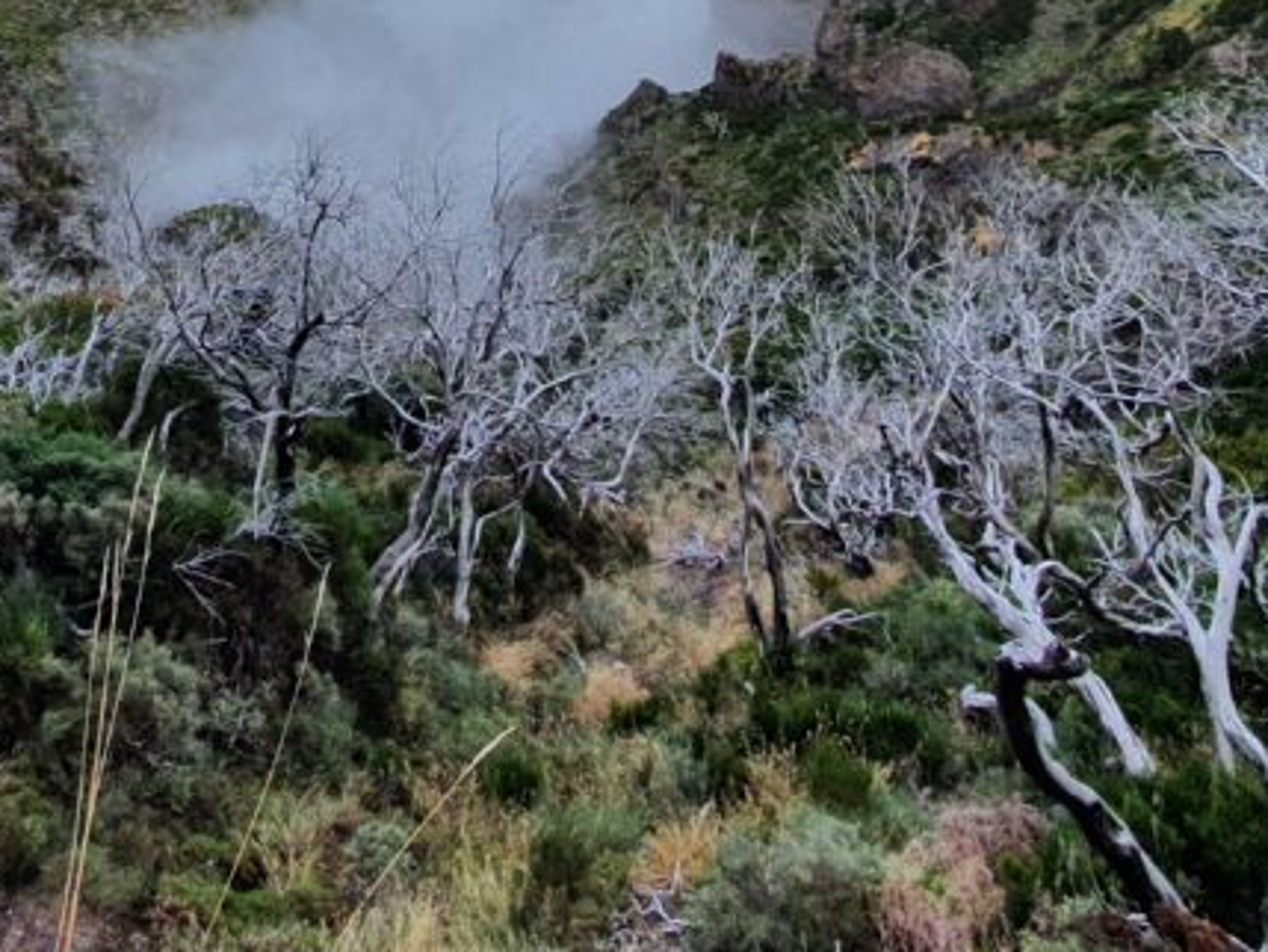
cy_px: -151
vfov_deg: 36.6
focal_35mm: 31
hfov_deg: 56.2
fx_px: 1136
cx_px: 361
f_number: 2.2
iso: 50
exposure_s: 1/734
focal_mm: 1.8
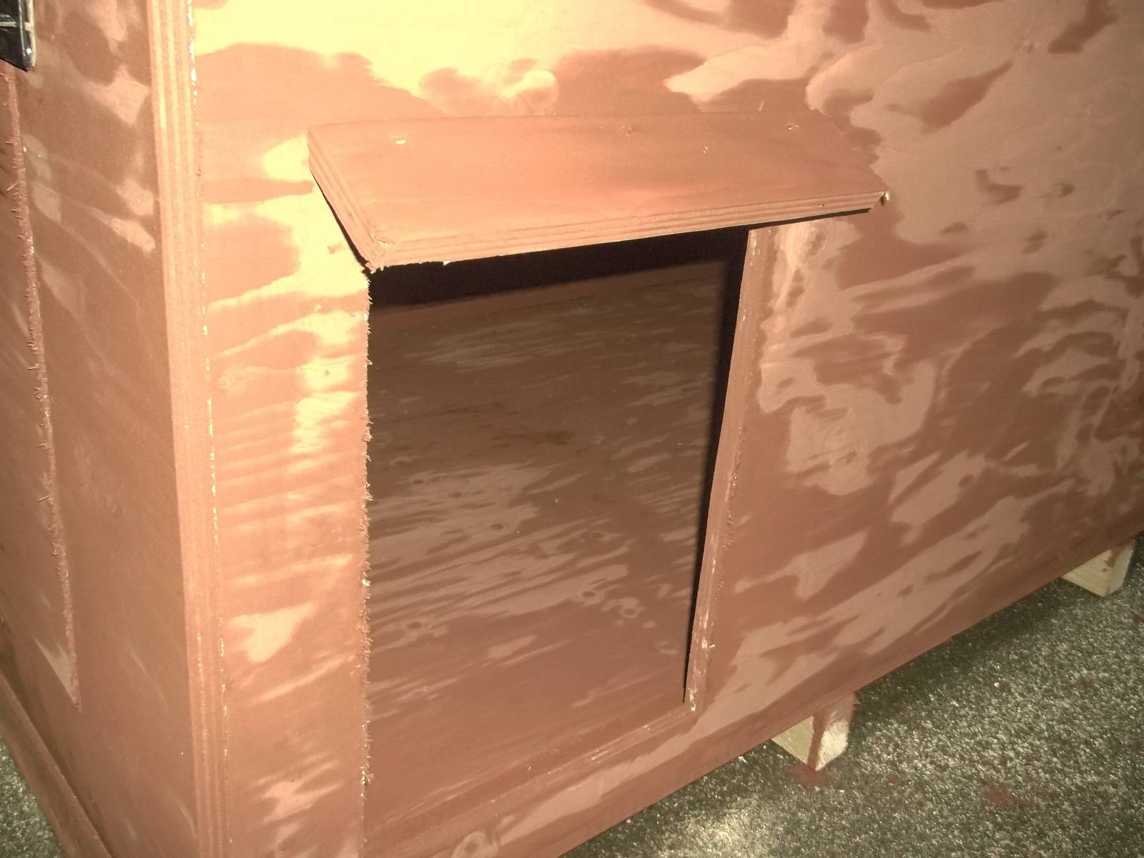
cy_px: 429
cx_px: 572
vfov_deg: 42.9
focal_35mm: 33
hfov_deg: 55.4
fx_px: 1091
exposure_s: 1/30
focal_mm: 5.9
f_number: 3.3
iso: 320
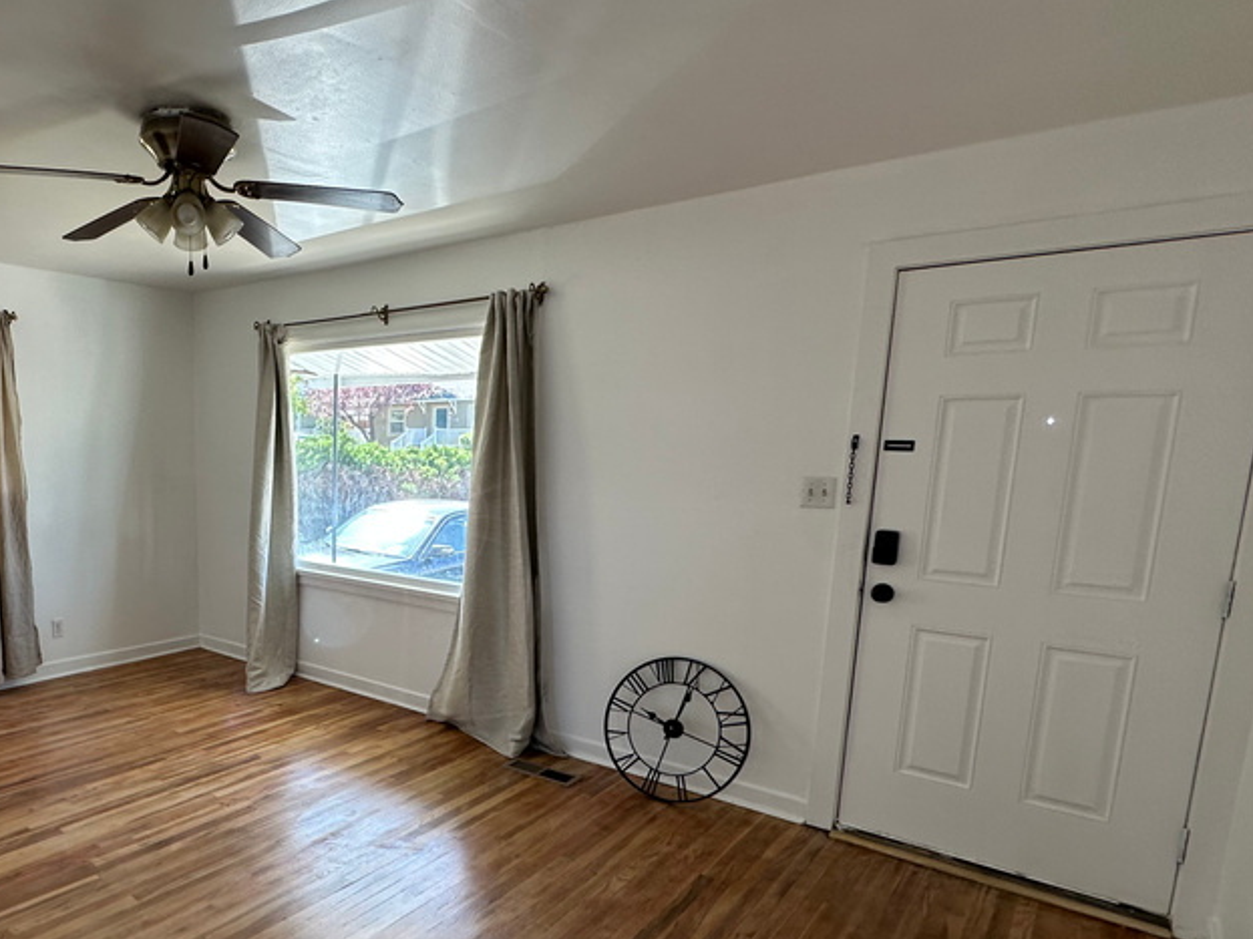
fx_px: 832
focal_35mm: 23
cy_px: 575
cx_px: 360
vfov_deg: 58.3
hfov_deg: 70.4
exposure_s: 1/99
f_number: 2.2
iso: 64
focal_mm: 2.22
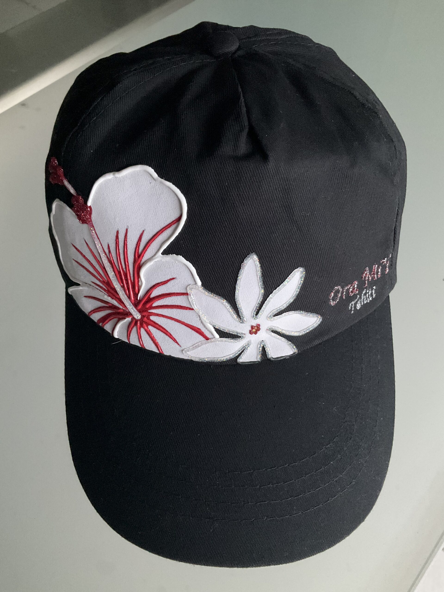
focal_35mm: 29
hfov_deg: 48.2
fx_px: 496
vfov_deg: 61.7
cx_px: 222
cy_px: 296
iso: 500
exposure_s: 1/30
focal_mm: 3
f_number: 1.8
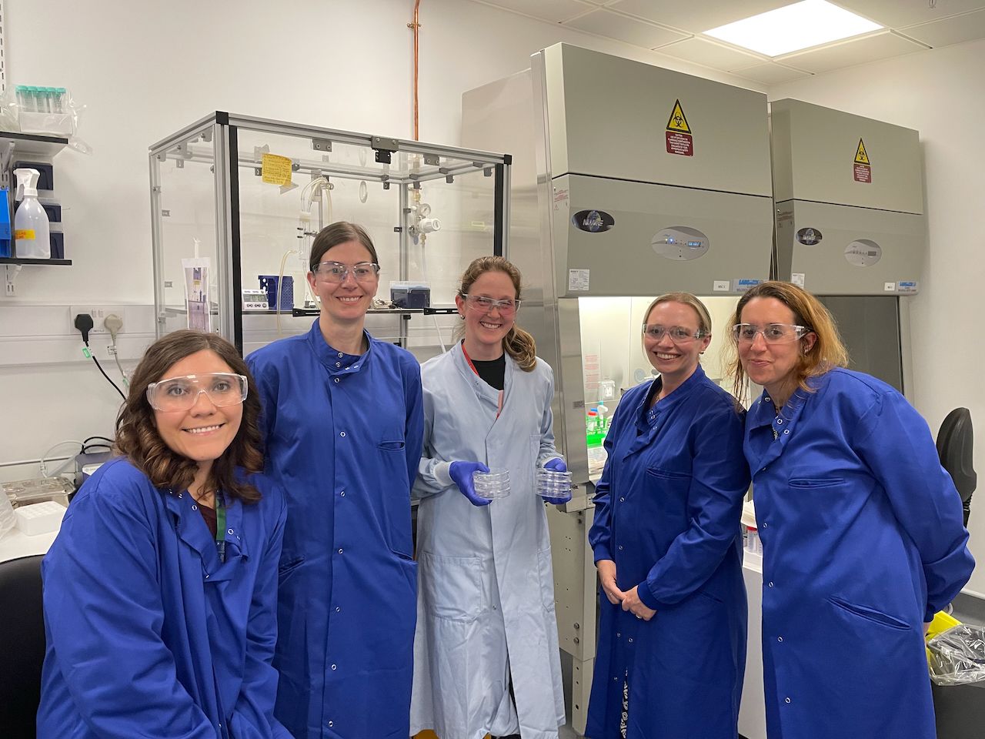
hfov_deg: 67.3
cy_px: 370
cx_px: 492
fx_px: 740
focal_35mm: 26
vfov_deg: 53.1
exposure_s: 1/72
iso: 125
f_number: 1.6
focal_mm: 4.2
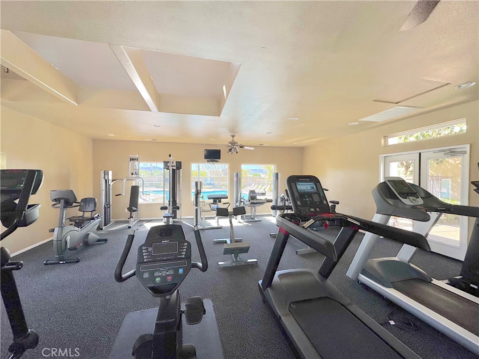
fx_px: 194
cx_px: 240
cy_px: 180
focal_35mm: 14
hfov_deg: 102.1
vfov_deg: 85.7
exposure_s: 1/289
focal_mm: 2.22
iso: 40
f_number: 2.2
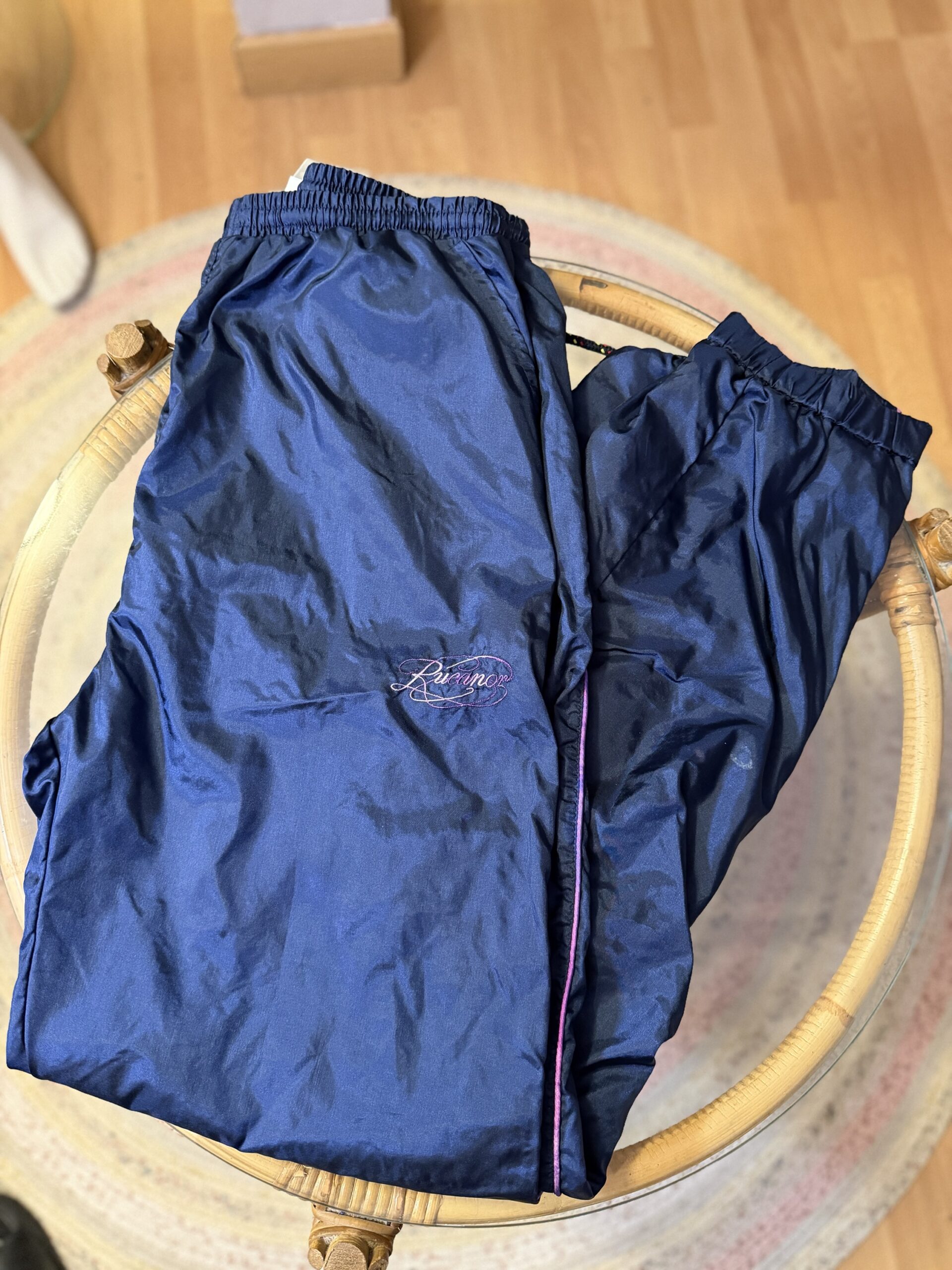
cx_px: 476
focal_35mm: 24
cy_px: 635
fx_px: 880
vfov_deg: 71.6
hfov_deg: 56.8
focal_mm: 6.76
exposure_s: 1/48
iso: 800
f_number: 1.78
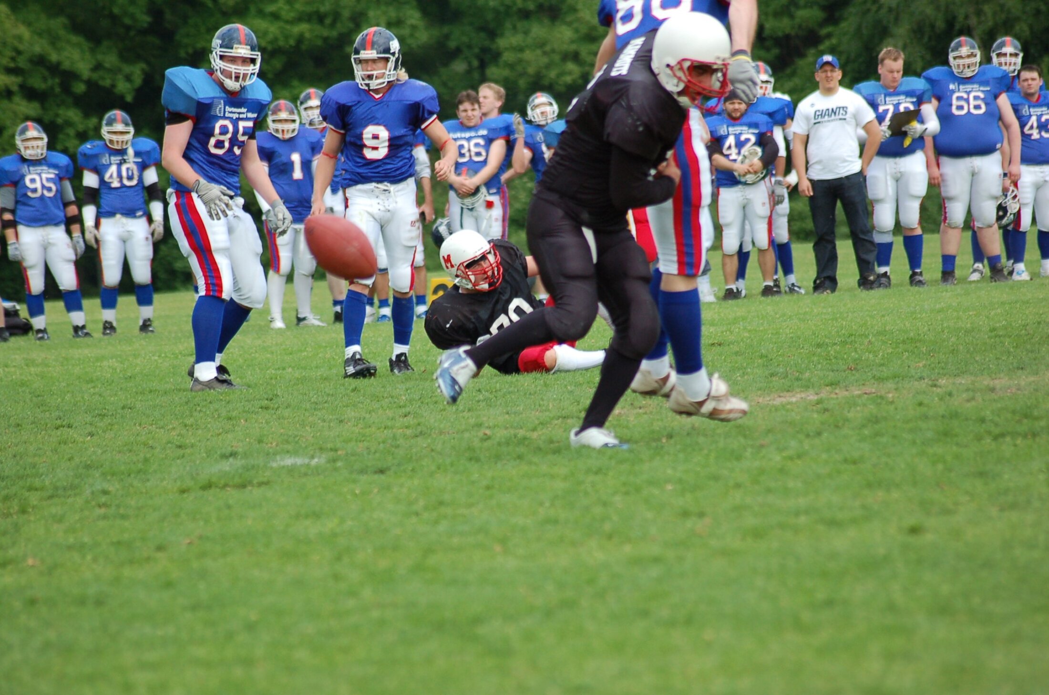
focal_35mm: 255
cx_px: 524
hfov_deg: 8.1
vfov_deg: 5.4
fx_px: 7416
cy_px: 348
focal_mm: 170
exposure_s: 1/1000
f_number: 4.8
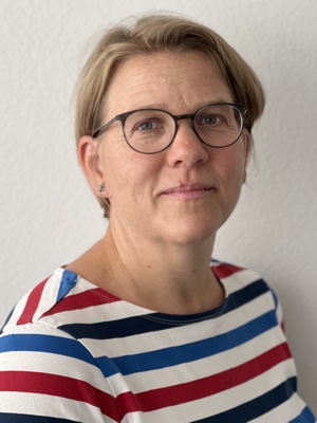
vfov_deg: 25.3
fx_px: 940
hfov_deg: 19.1
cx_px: 158
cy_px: 212
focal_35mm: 77
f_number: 2.8
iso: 200
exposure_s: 1/33
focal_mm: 9
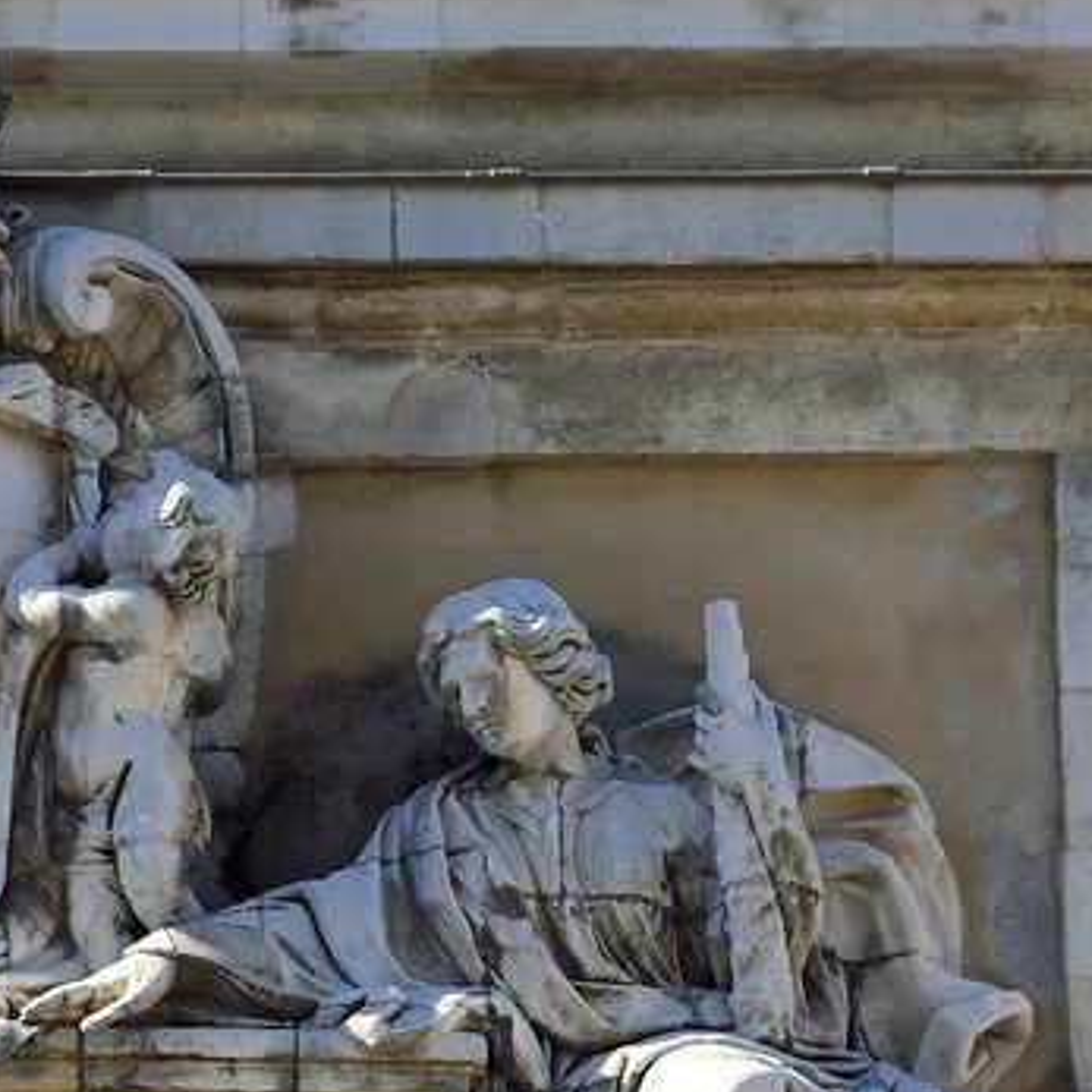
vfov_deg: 7.3
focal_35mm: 227
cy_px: 2392
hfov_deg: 7.6
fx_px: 8102
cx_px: -223
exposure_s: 1/250
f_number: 7.1
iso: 200
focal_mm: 58
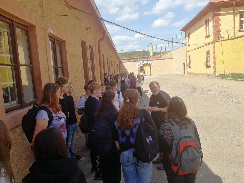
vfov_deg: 51.4
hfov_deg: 65.3
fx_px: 190
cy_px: 92
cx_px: 122
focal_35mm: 27
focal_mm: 3.95
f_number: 2.2
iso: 50
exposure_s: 1/795
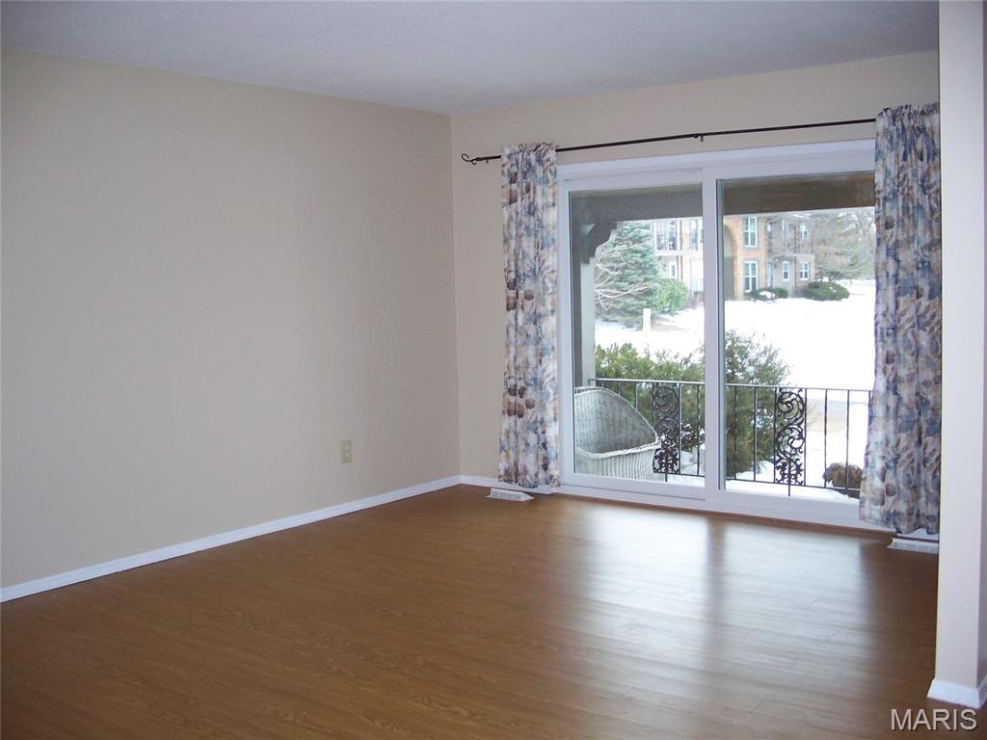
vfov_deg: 38.7
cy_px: 370
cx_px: 494
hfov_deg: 50.1
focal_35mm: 37
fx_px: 1055
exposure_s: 1/60
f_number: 2.8
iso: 200
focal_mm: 7.8
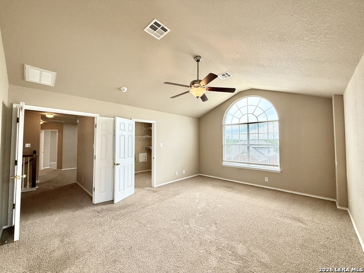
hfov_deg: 102.1
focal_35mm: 14
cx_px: 182
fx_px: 147
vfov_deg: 85.7
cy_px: 136
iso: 80
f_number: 2.2
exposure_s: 1/120
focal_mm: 2.22
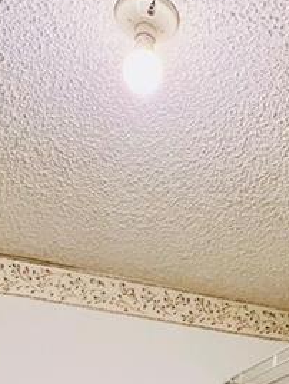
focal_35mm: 58
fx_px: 645
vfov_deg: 22.8
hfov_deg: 25.1
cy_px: 652
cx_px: 193
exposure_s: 1/60
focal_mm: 1.57
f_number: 1.8
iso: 320
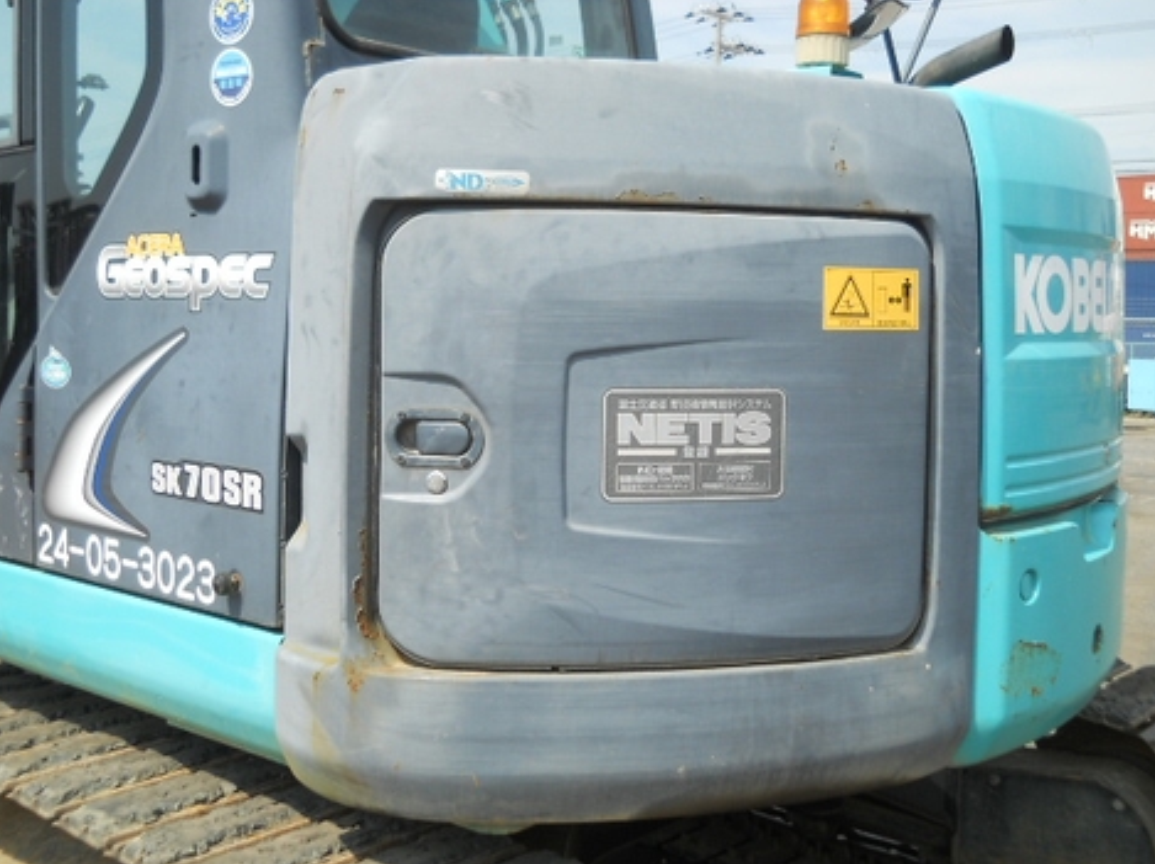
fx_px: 1400
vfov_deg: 34.3
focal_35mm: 42
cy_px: 441
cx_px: 579
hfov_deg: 44.8
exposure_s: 1/250
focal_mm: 6.72
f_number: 5.5
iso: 80
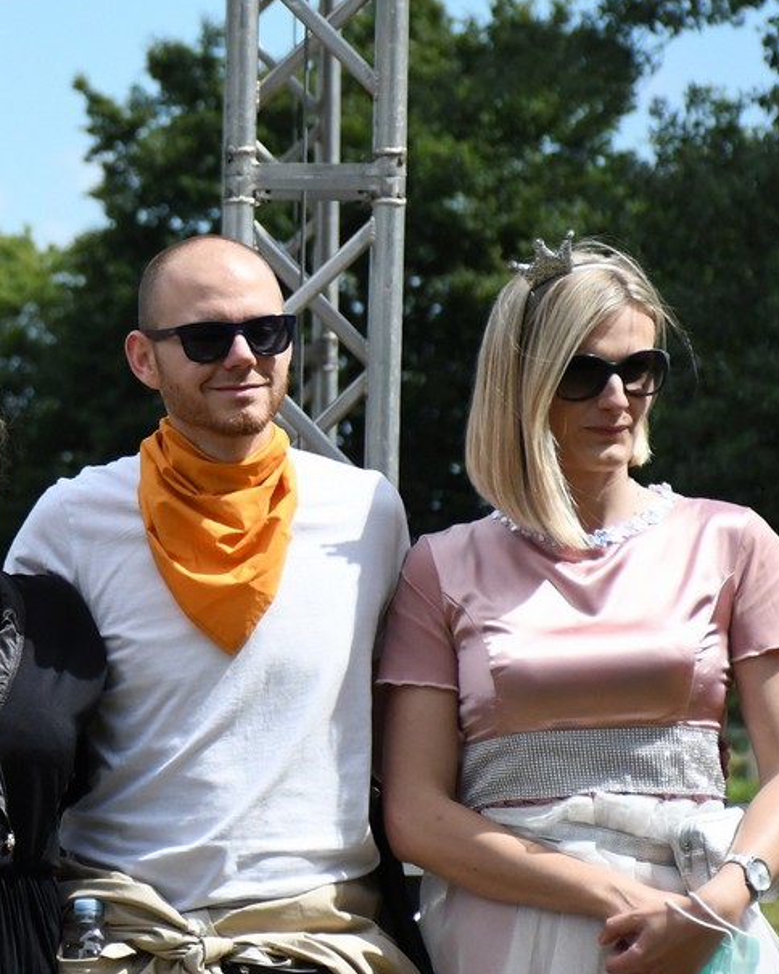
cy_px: 510
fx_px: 8588
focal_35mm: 298
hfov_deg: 5.2
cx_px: -296
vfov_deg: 6.5
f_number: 5.3
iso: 1250
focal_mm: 80
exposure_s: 1/6400
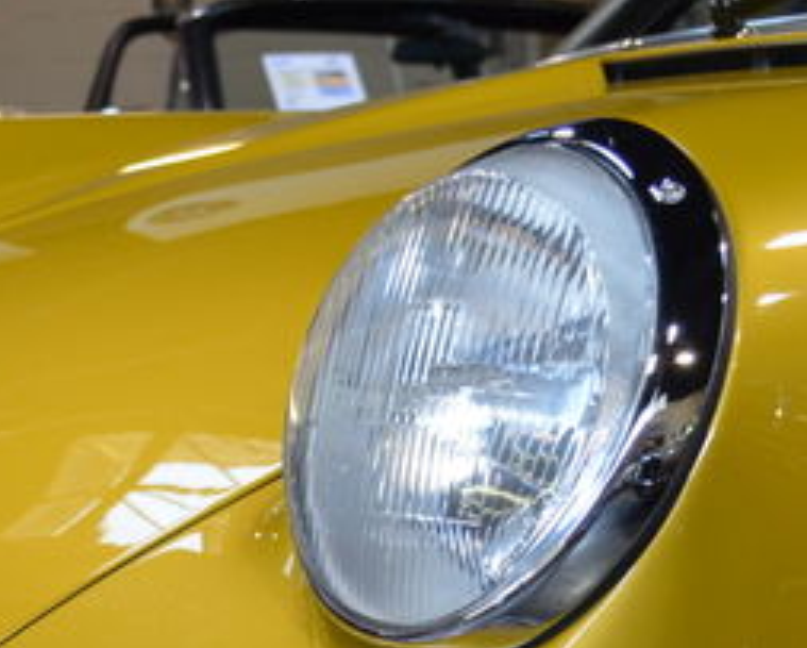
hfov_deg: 15.4
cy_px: 680
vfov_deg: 12.3
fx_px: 2951
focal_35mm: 123
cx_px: 128
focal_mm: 29
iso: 800
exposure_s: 1/60
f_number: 4.5
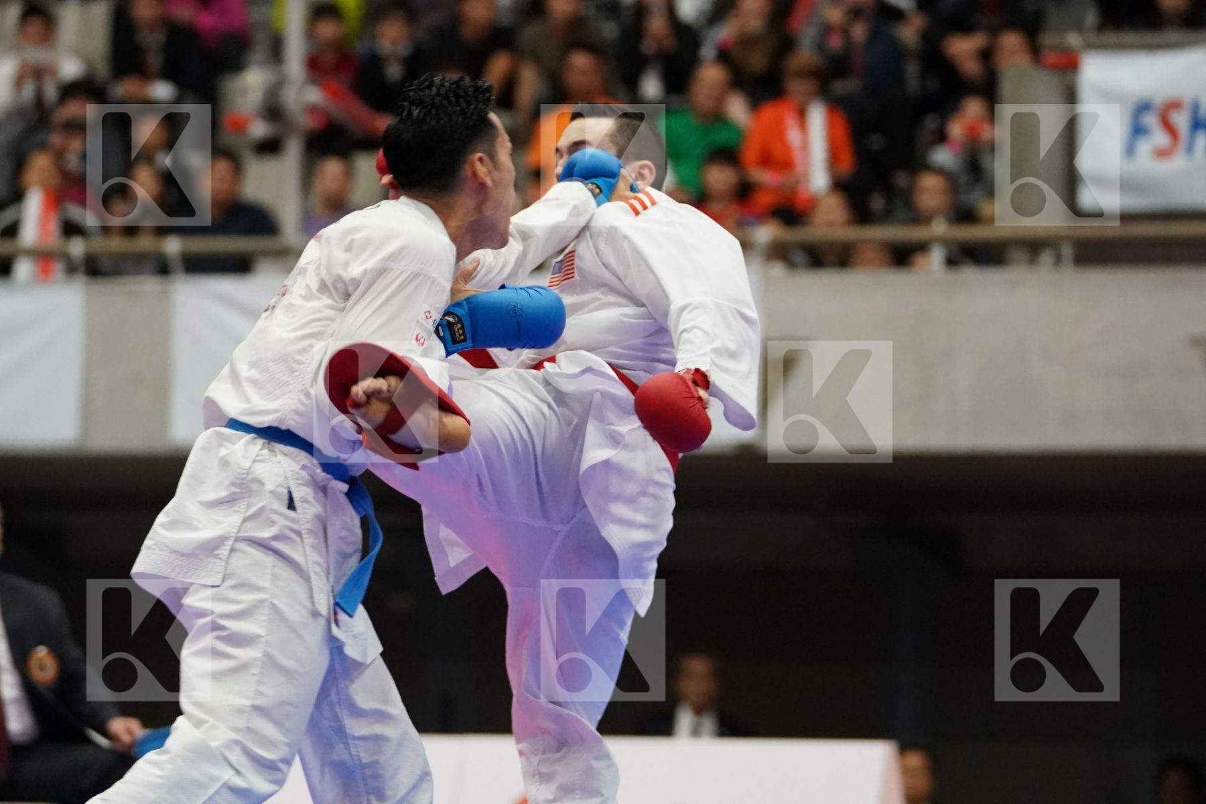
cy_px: 402
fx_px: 6465
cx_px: 603
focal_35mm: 193
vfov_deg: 7.1
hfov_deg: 10.7
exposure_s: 1/1000
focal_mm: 129
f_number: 2.8
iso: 4000
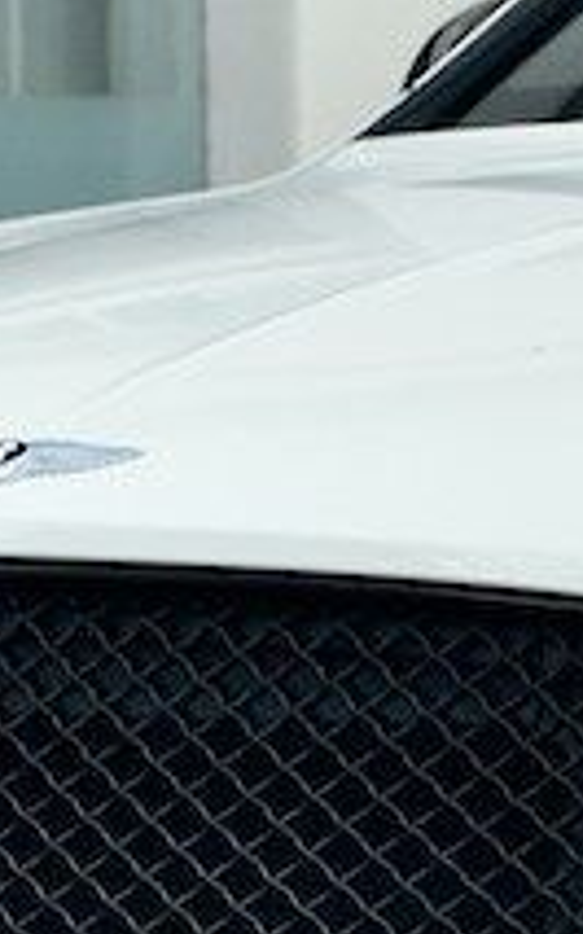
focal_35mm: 355
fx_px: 9031
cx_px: 1438
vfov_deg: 5.9
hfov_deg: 3.6
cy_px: 465
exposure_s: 1/1250
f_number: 4.5
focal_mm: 58
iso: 800
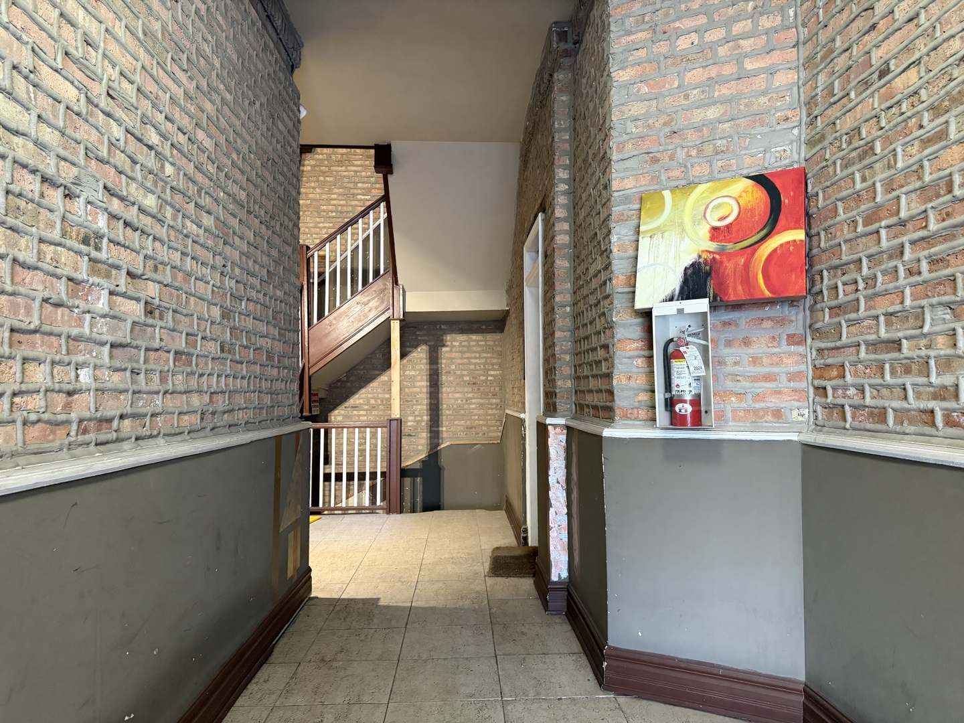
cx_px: 482
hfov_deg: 71.6
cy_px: 362
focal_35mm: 24
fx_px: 668
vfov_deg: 56.8
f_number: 1.78
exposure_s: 1/60
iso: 500
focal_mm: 6.76
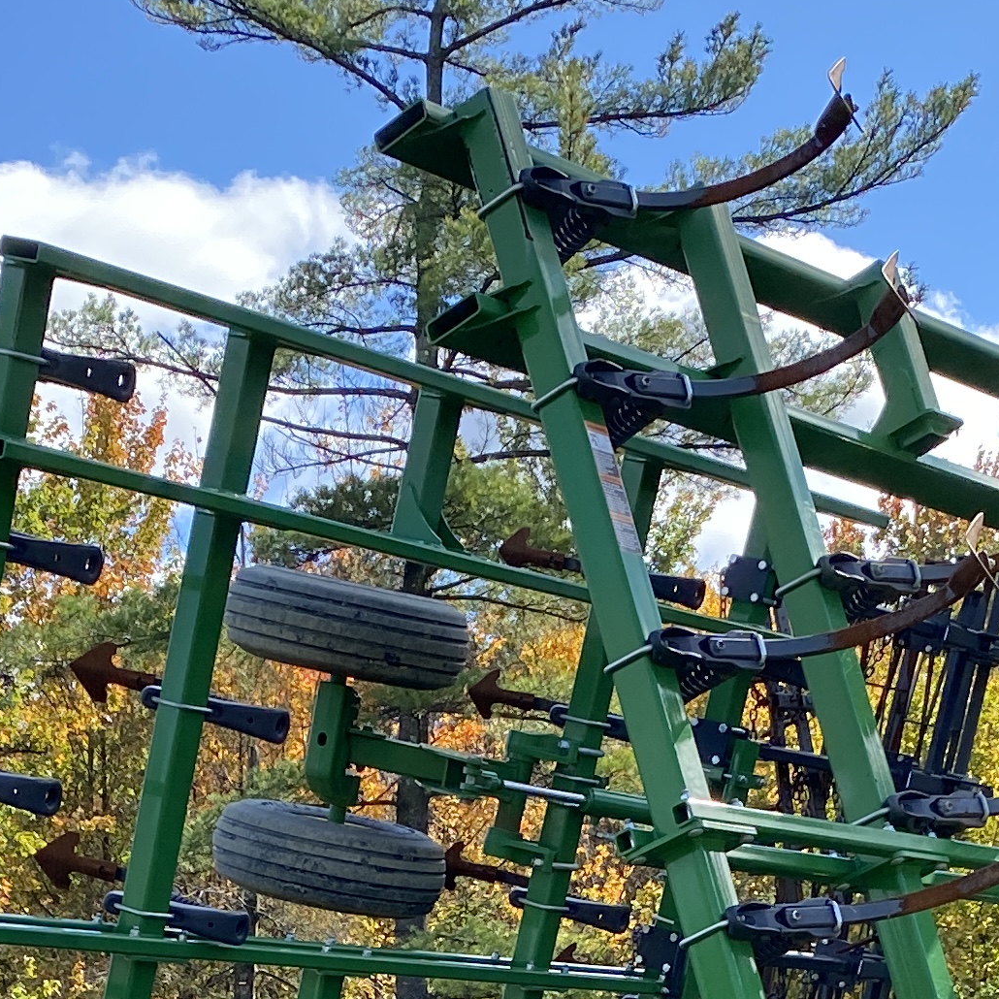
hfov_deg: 19.3
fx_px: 2939
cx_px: 437
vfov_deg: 17.9
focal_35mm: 90
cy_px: 1332
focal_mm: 4.25
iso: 32
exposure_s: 1/998
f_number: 1.8
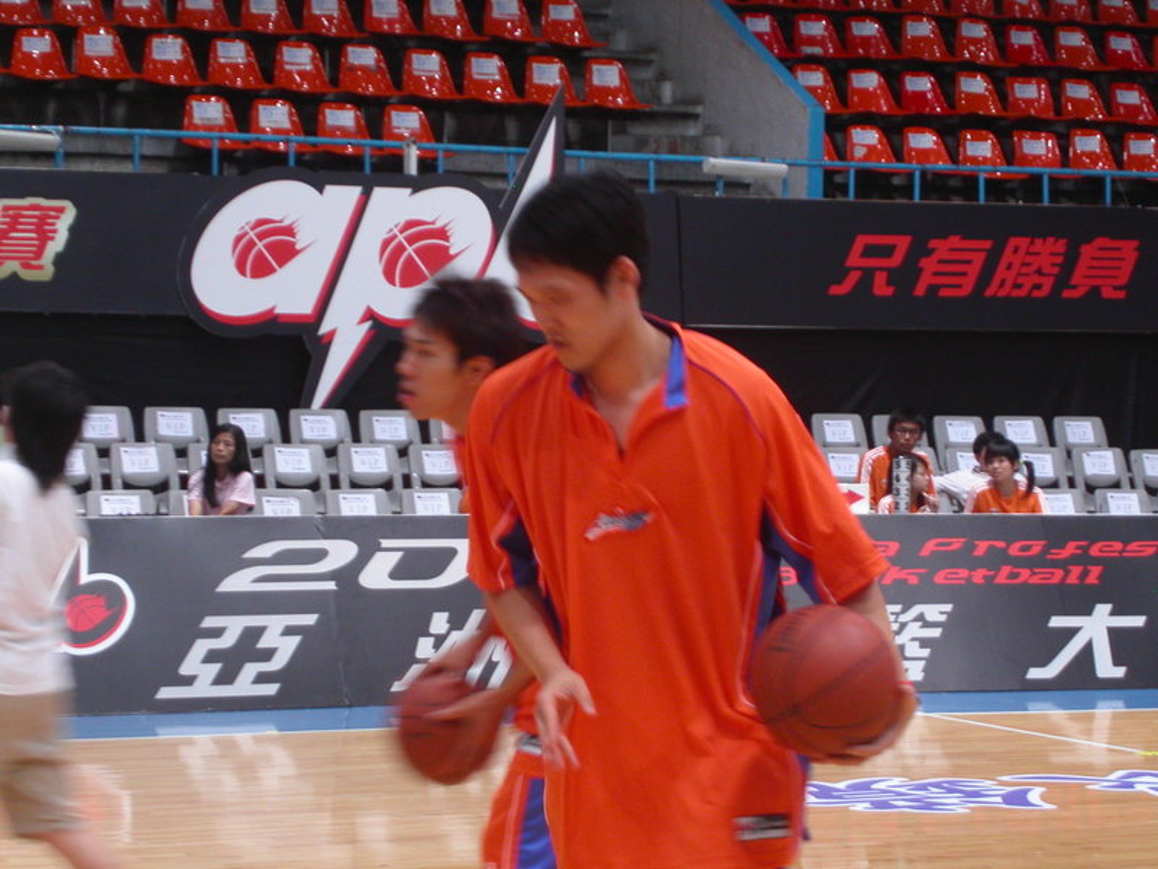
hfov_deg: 17.3
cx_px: 579
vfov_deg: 13.0
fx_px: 3814
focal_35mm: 114
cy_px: 434
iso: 200
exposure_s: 1/20
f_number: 4.7
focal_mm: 23.4
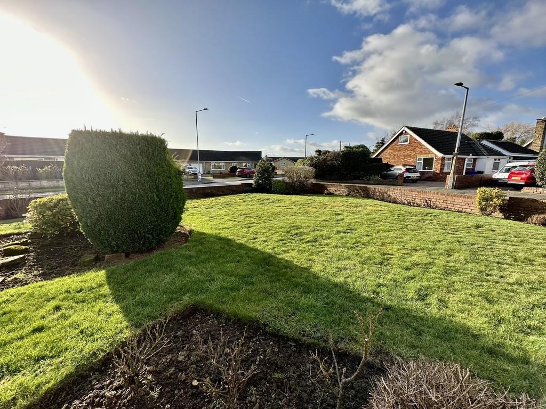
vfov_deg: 85.7
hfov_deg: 102.1
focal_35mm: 14
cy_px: 204
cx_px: 273
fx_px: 221
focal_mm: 2.22
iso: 50
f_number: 2.2
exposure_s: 1/1052
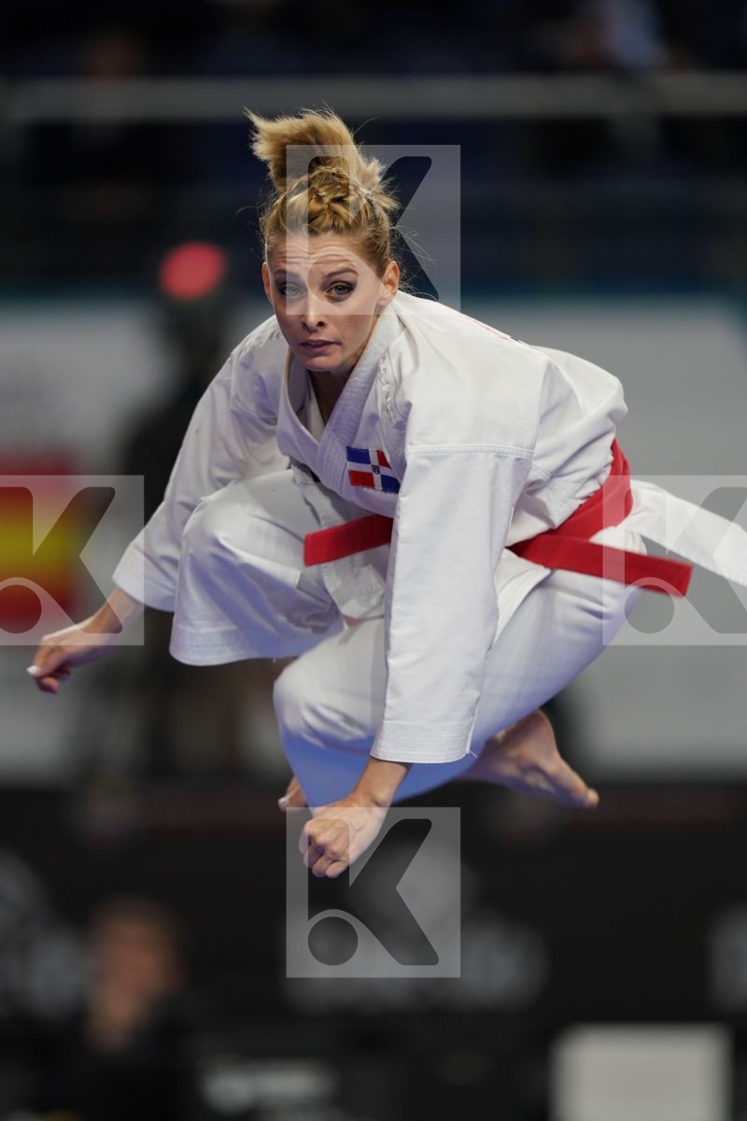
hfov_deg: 3.4
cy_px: 560
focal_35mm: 400
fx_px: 12449
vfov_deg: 5.2
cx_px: 374
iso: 800
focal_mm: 400
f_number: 2.8
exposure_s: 1/500
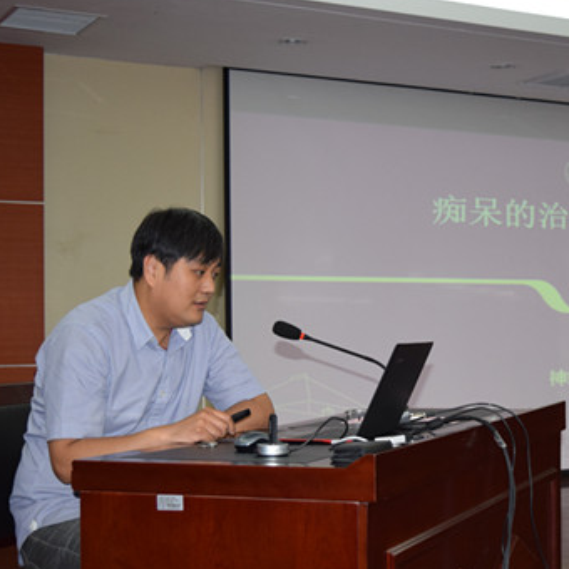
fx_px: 1297
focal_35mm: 70
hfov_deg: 24.5
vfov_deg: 24.7
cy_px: 322
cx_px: 415
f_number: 4.5
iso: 800
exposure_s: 1/80
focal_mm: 31
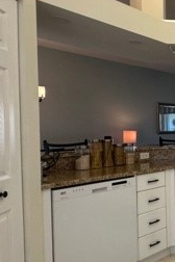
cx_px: 252
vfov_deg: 51.9
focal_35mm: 37
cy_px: 135
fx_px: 270
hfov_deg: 27.1
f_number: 2.2
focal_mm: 2.22
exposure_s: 1/120
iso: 160
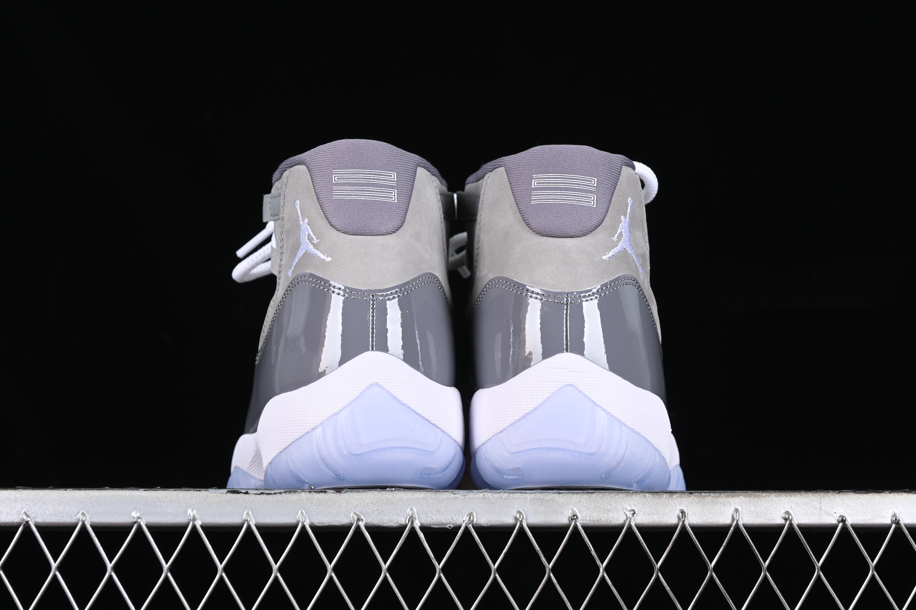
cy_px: 305
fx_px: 1908
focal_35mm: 75
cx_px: 458
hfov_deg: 27.0
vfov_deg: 18.2
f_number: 7.1
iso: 160
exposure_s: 1/80
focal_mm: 50
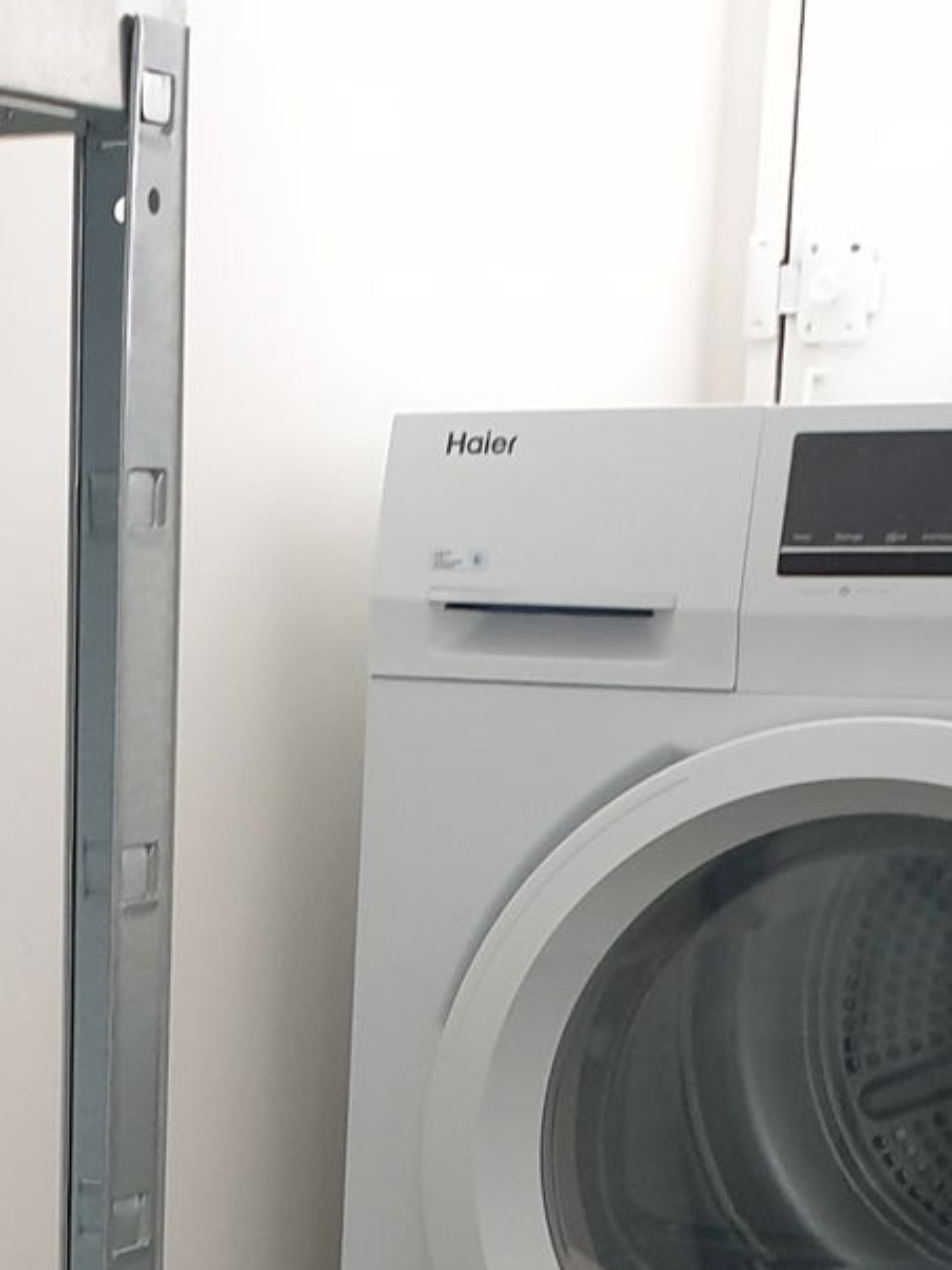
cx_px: -154
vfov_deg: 19.7
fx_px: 3375
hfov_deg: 15.5
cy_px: 1633
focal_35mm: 92
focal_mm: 4.3
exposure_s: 1/16
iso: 250
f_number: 2.4
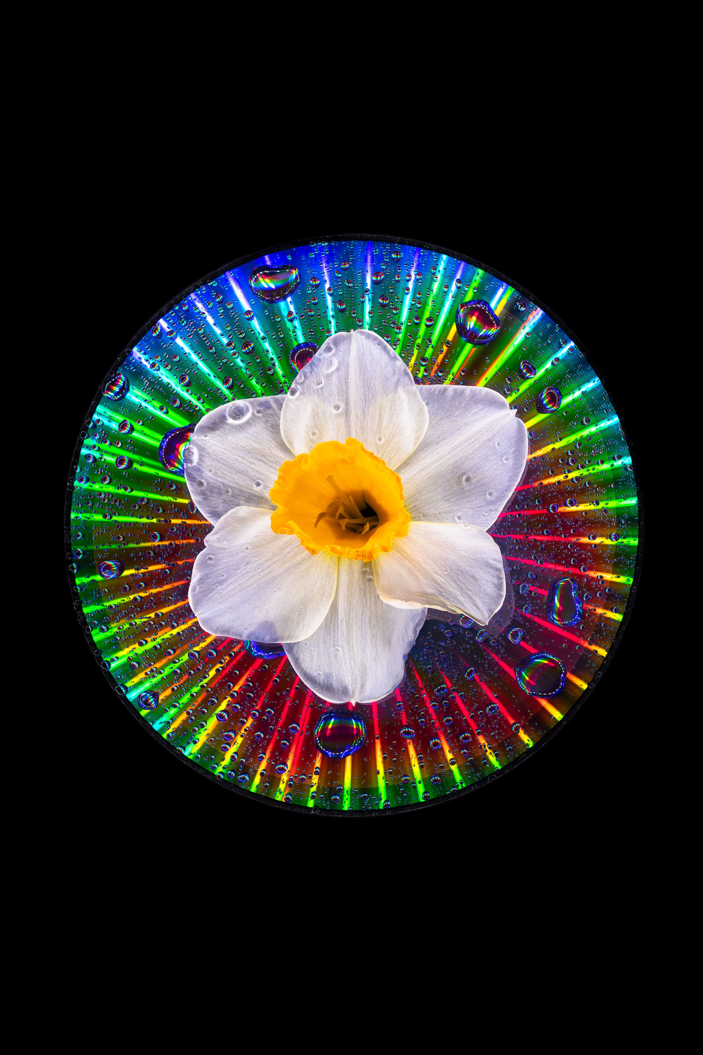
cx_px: 352
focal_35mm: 158
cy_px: 528
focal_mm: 105
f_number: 8
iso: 100
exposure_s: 1/50
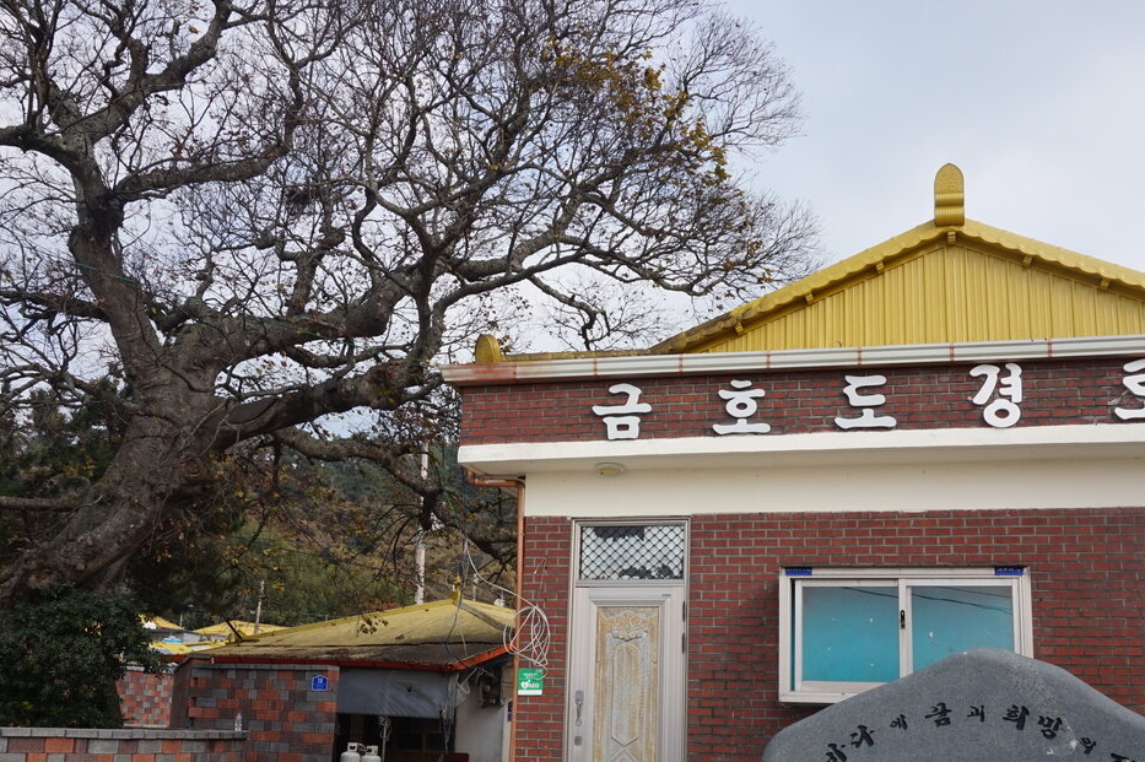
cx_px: 600
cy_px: 502
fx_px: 1144
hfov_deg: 53.1
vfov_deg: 36.5
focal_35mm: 36
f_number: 11
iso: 100
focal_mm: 16
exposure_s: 1/80
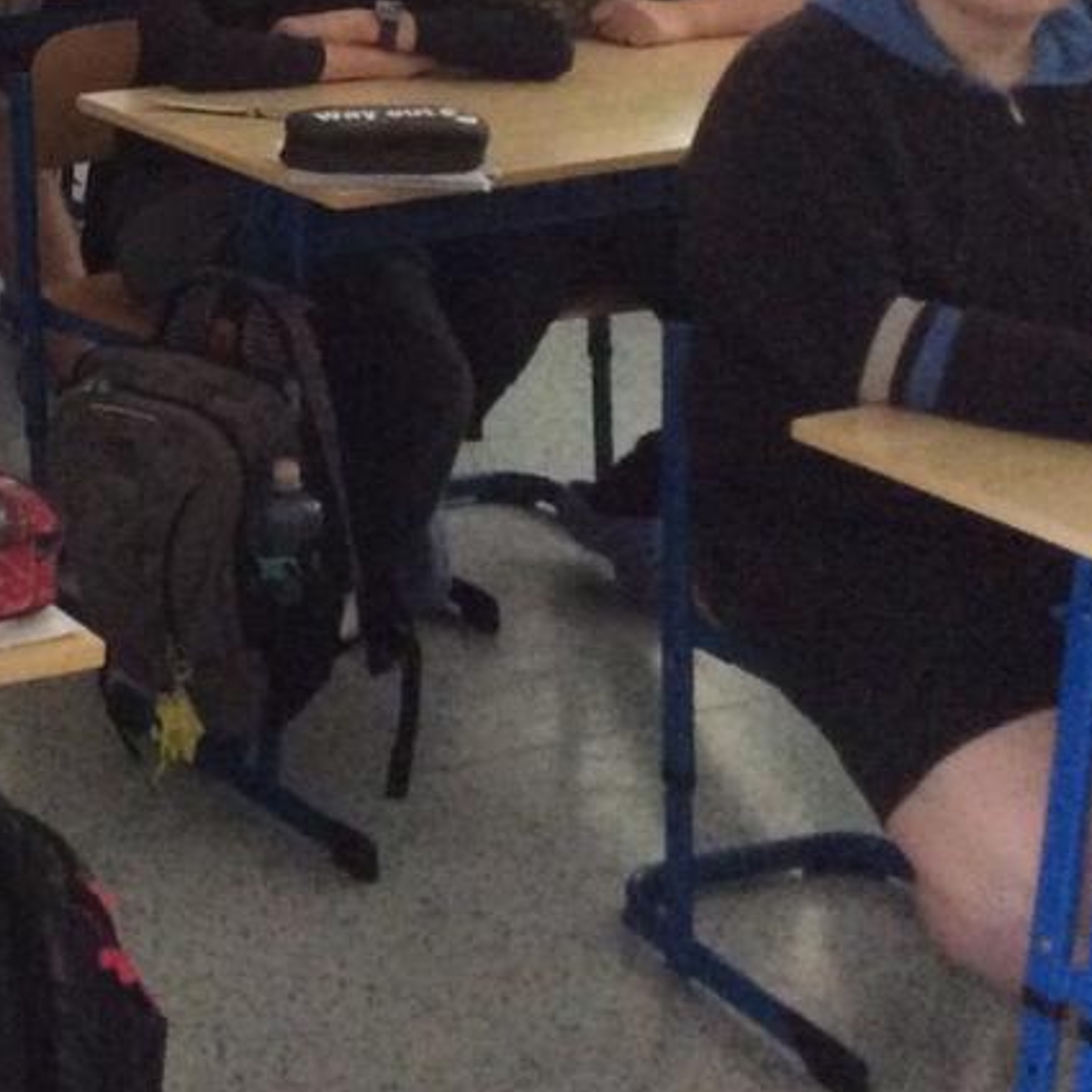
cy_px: 81
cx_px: -316
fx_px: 3176
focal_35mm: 89
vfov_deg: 19.1
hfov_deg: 18.2
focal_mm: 3.3
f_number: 2.4
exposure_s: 1/17
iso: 400
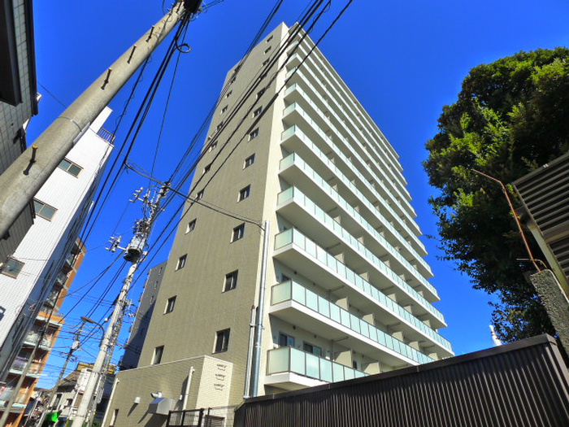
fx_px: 394
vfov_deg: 56.8
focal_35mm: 24
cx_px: 284
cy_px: 214
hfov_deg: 71.6
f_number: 4
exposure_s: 1/800
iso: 400
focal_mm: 5.1
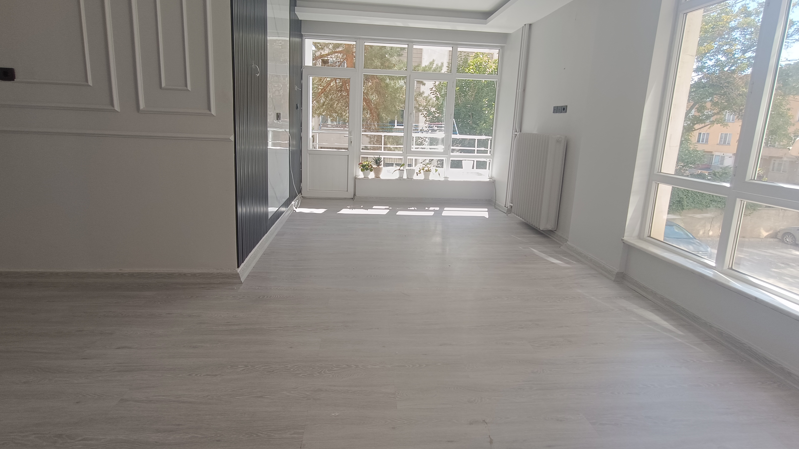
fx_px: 381
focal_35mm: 18
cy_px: 192
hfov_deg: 92.7
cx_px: 396
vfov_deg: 60.7
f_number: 2.2
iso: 50
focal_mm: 1.66
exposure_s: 1/101
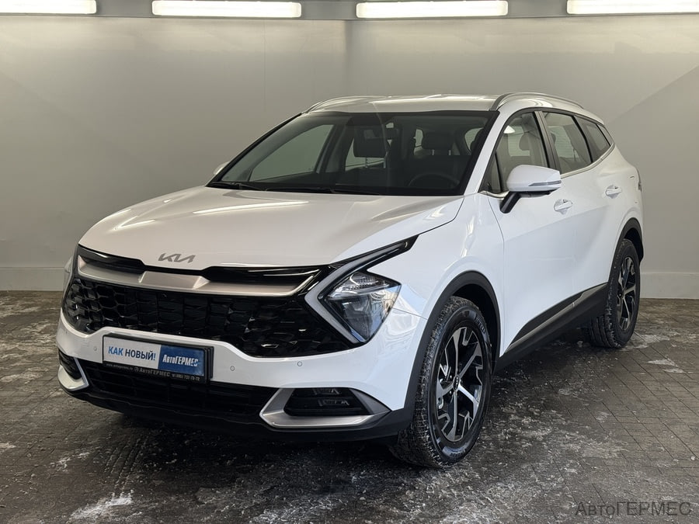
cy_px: 262
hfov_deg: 39.7
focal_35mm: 48
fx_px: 969
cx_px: 350
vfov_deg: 30.3
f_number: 1.78
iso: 64
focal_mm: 6.76
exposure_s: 1/252
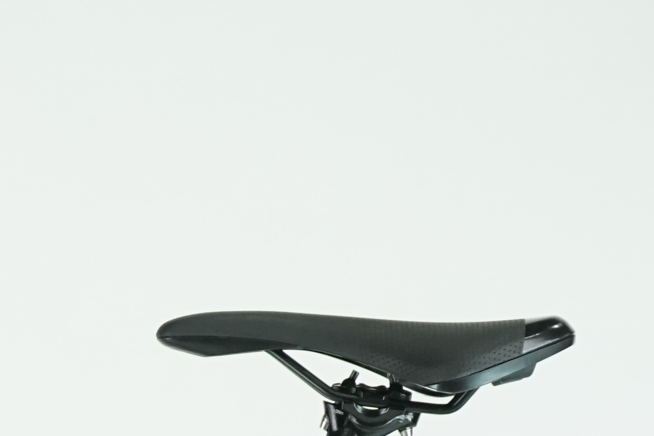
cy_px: 962
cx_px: -173
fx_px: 4359
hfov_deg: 8.5
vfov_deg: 5.6
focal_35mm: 240
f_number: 5.6
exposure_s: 1/200
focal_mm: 50
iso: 1600
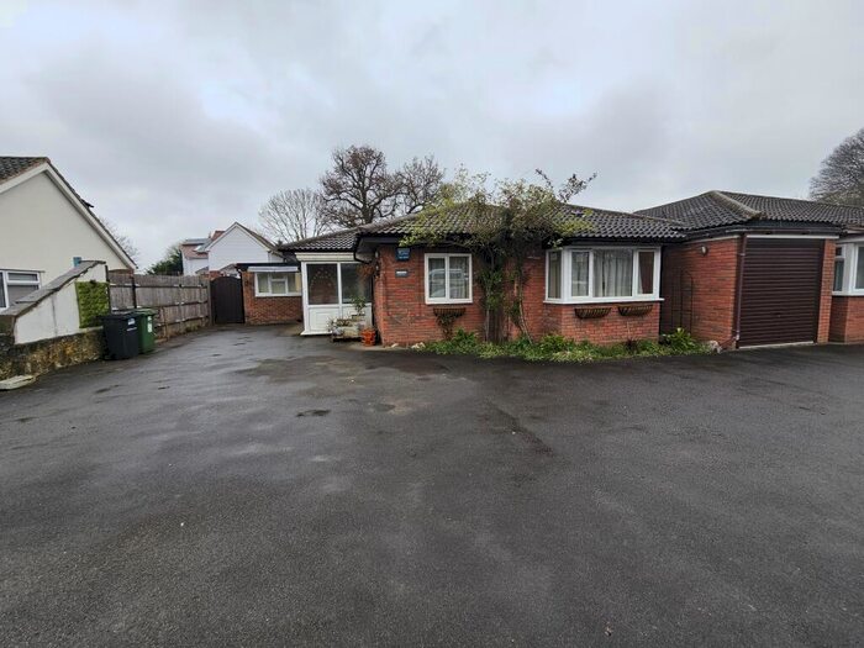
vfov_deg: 89.9
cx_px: 432
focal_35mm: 13
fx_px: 324
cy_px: 324
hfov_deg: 106.2
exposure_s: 1/125
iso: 50
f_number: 2.2
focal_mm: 2.2
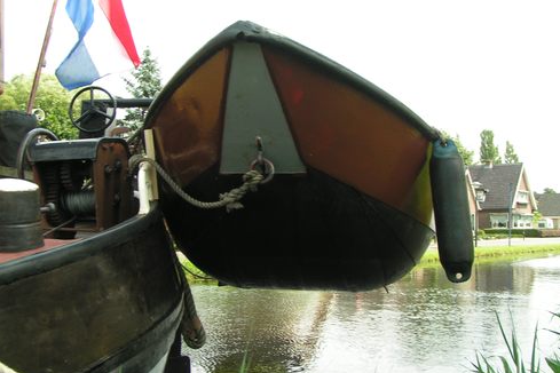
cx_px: 282
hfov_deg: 48.5
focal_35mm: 40
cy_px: 194
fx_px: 622
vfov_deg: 33.4
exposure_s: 1/125
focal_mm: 5.8
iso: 50
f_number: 5.6
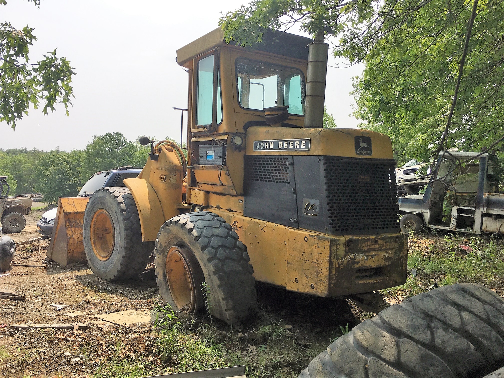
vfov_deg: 48.2
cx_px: 252
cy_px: 189
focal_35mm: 29
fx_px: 422
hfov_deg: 61.7
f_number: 2.2
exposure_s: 1/1748
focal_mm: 4.15
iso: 25
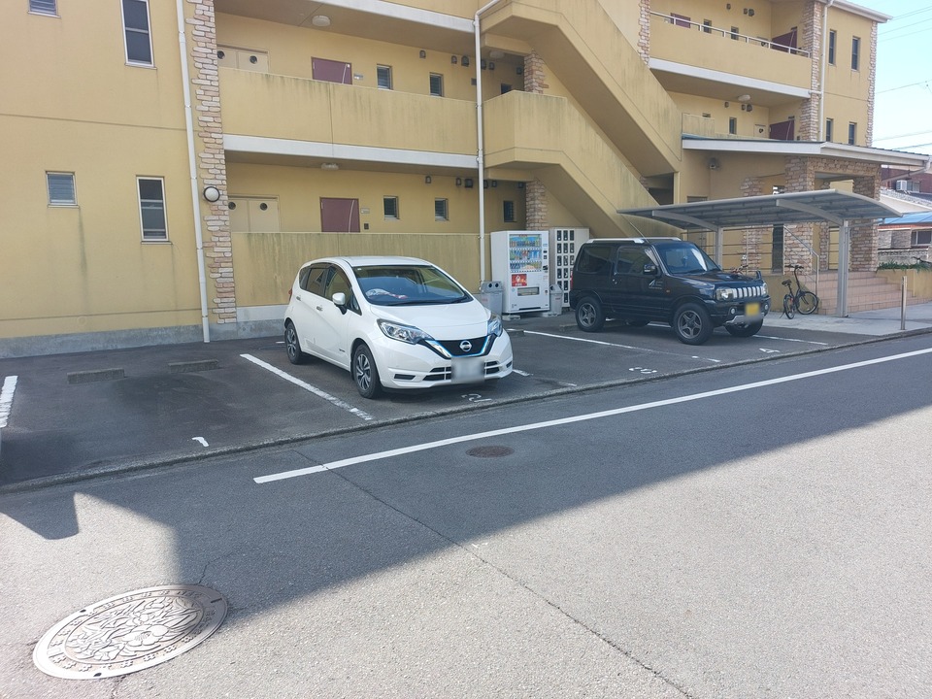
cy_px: 350
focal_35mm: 24
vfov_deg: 56.8
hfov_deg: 71.6
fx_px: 646
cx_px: 466
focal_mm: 5.23
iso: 25
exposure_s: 1/387
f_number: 1.8
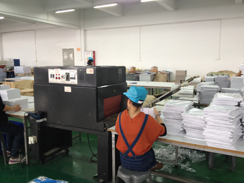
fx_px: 247
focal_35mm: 35
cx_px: 122
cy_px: 92
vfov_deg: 40.7
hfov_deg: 52.6
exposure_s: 1/20
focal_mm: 4.28
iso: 160
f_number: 2.4
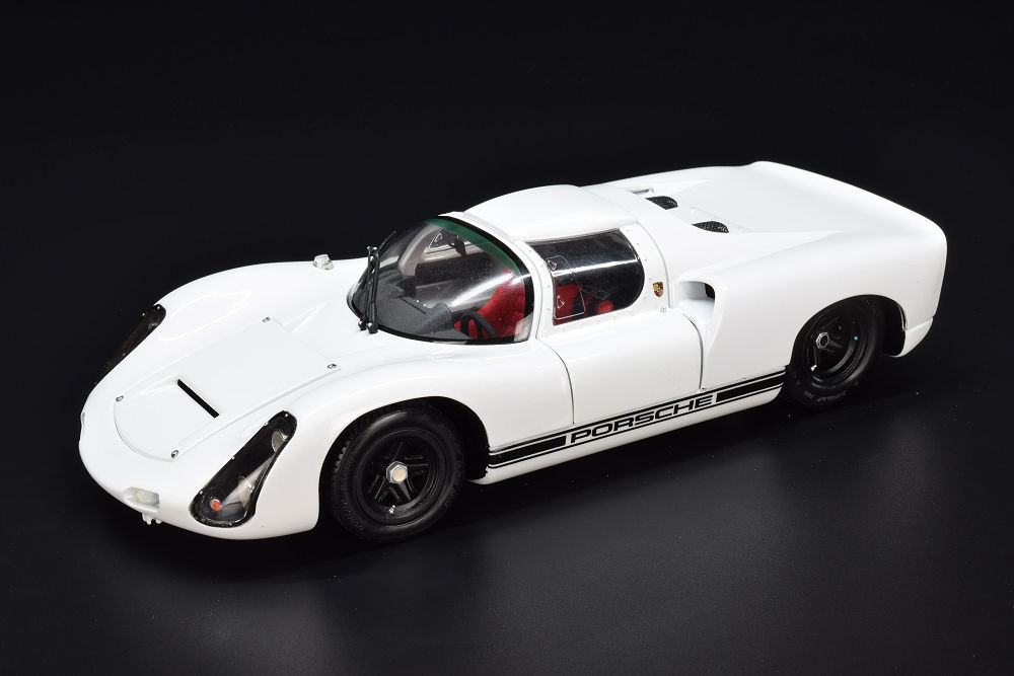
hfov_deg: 33.4
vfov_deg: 22.6
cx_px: 507
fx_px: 1690
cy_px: 338
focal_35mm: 60
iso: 100
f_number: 20
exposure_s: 1/2
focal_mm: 40
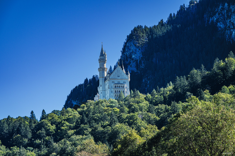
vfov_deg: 11.4
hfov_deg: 17.1
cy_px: 78
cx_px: 118
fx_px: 783
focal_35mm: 120
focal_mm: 120
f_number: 11
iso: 320
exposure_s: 1/125
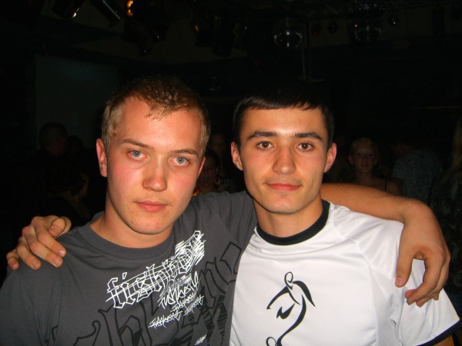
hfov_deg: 49.0
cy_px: 173
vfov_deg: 37.7
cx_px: 231
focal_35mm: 38
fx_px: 507
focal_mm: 7.9
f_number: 2.8
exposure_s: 1/60
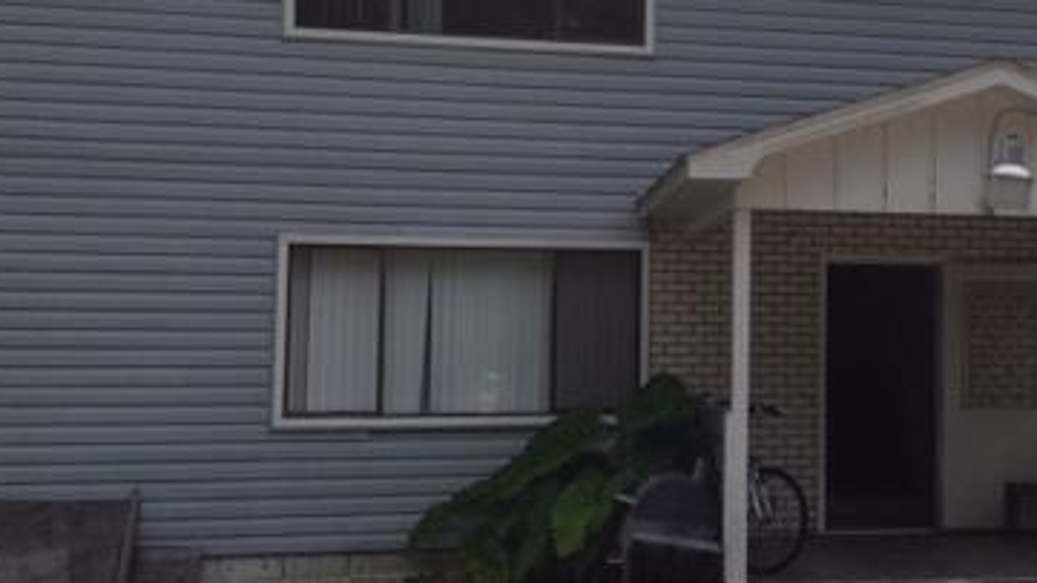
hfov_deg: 35.6
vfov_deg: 21.4
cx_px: 879
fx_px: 1540
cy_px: 273
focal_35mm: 56
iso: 32
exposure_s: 1/1866
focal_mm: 4.15
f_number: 2.2
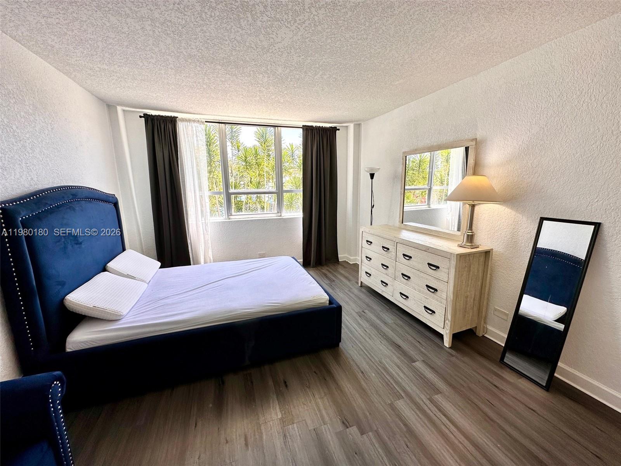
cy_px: 233
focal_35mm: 14
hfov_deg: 102.1
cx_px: 310
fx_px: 251
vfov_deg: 85.7
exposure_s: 1/182
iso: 40
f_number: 2.2
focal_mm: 2.22
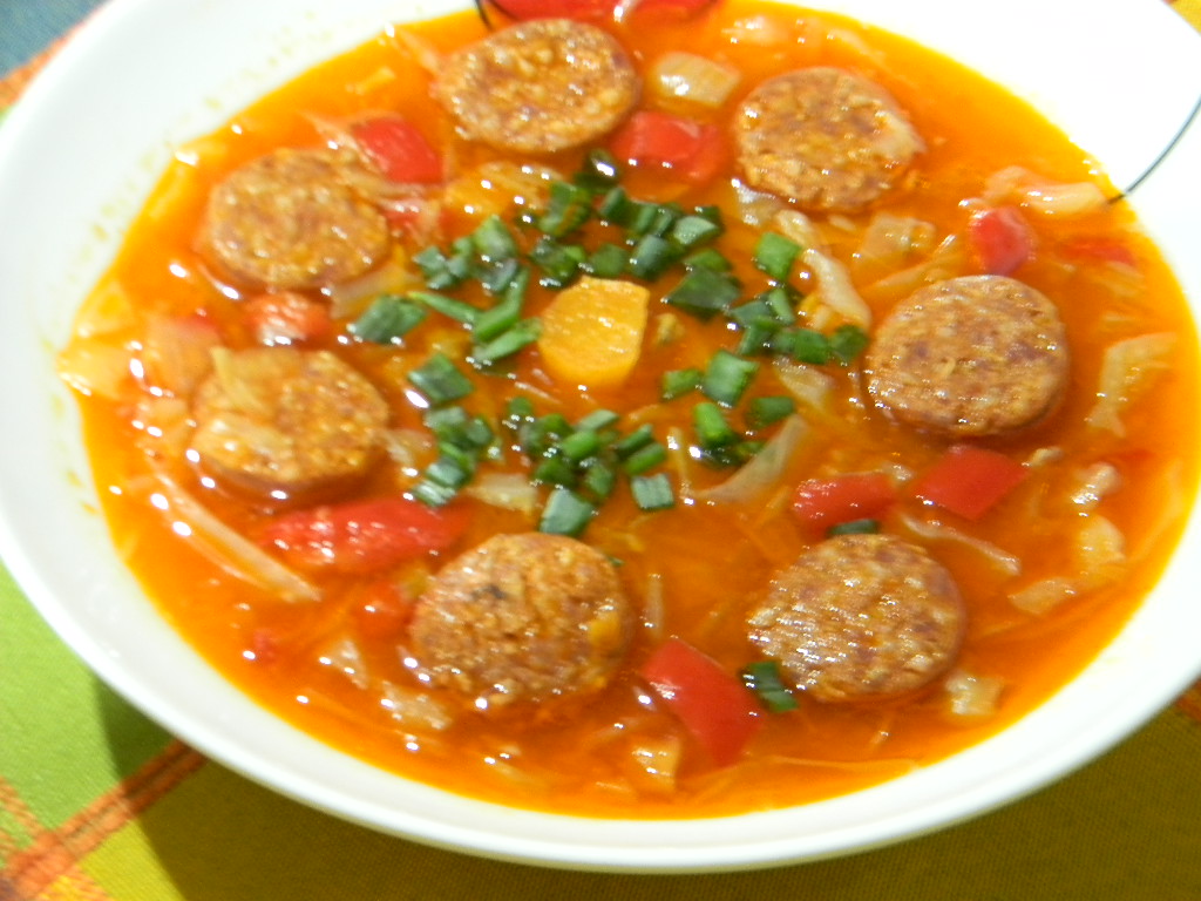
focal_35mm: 83
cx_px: 600
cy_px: 450
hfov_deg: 23.6
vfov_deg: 17.8
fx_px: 2880
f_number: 4.5
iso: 400
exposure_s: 1/3.8
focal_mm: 15.1
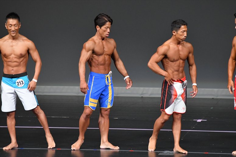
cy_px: 78
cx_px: 118
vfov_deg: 3.7
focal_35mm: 375
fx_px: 2457
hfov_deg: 5.5
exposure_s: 1/400
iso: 4000
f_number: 5.6
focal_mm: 250
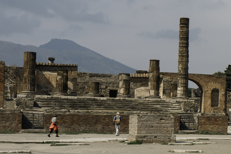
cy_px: 102
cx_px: 439
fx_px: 770
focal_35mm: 120
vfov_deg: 11.4
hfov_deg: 14.6
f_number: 10
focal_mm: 30
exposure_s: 1/250
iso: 100
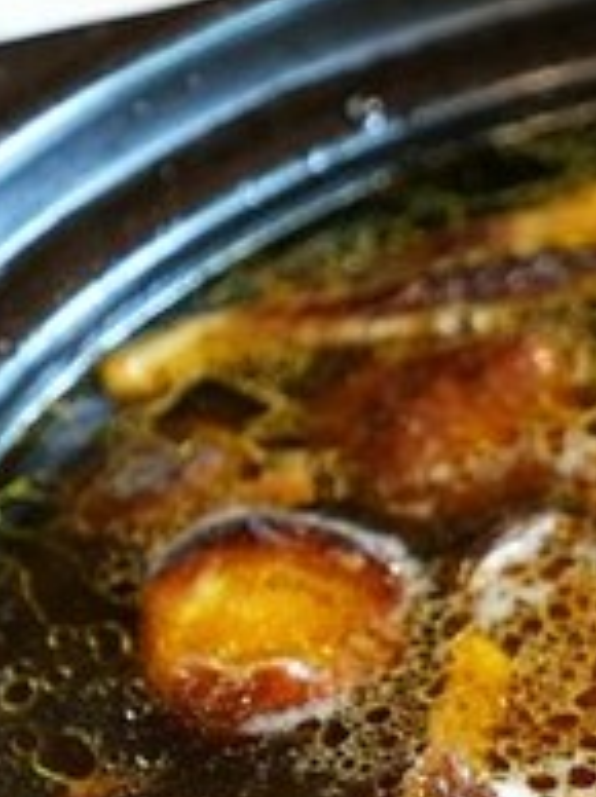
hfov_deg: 11.8
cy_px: 838
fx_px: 2715
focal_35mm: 118
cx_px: 970
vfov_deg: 16.3
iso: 800
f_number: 2.8
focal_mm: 28
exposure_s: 1/30
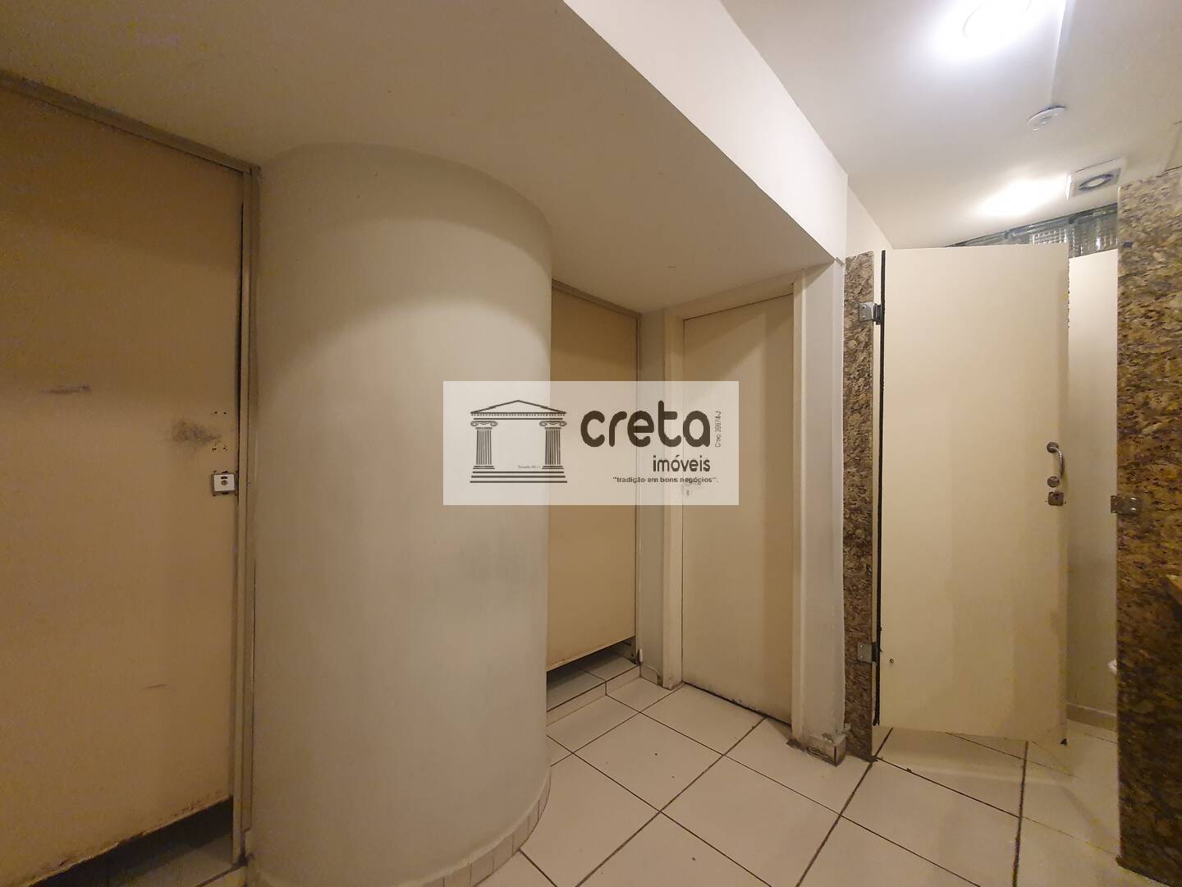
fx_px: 444
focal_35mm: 13
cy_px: 444
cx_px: 591
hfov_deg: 106.2
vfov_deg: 89.9
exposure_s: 1/60
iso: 400
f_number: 2.2
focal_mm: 1.8
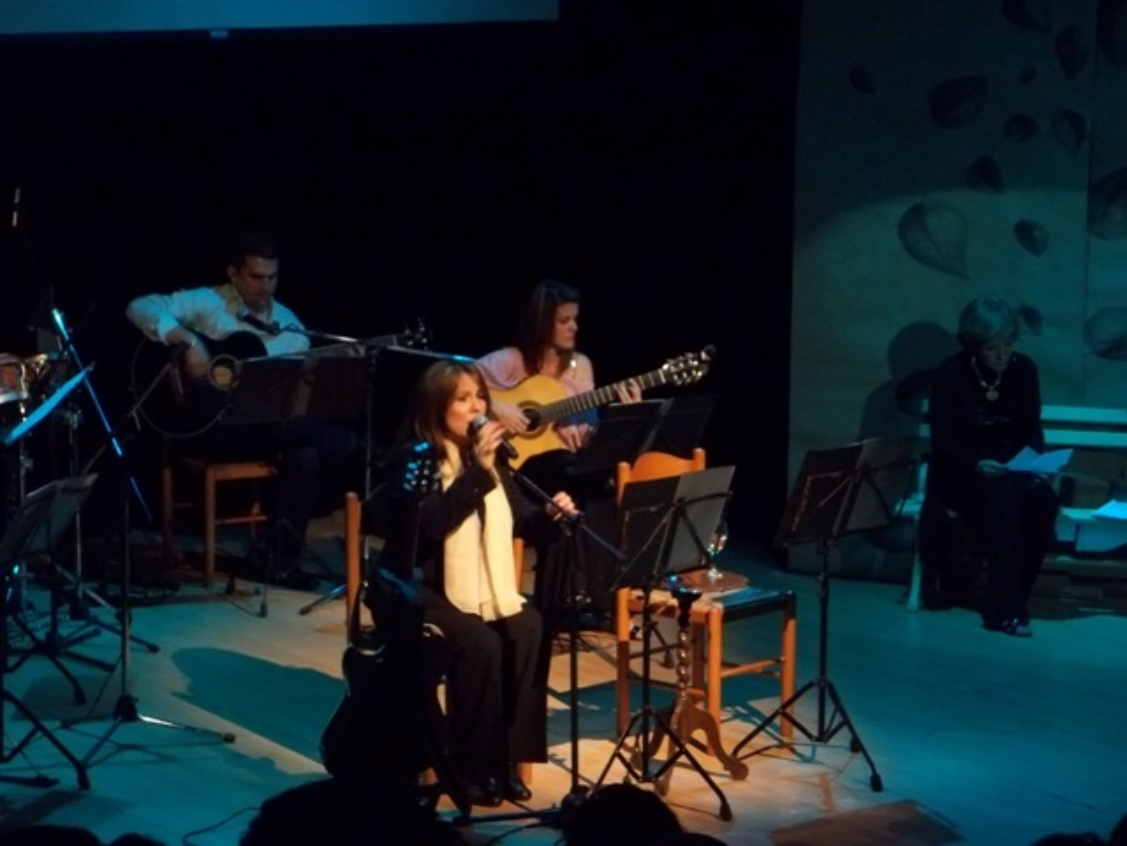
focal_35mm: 117
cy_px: 423
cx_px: 564
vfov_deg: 12.7
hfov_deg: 16.8
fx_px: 3809
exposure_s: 1/15
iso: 400
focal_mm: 21
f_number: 5.1
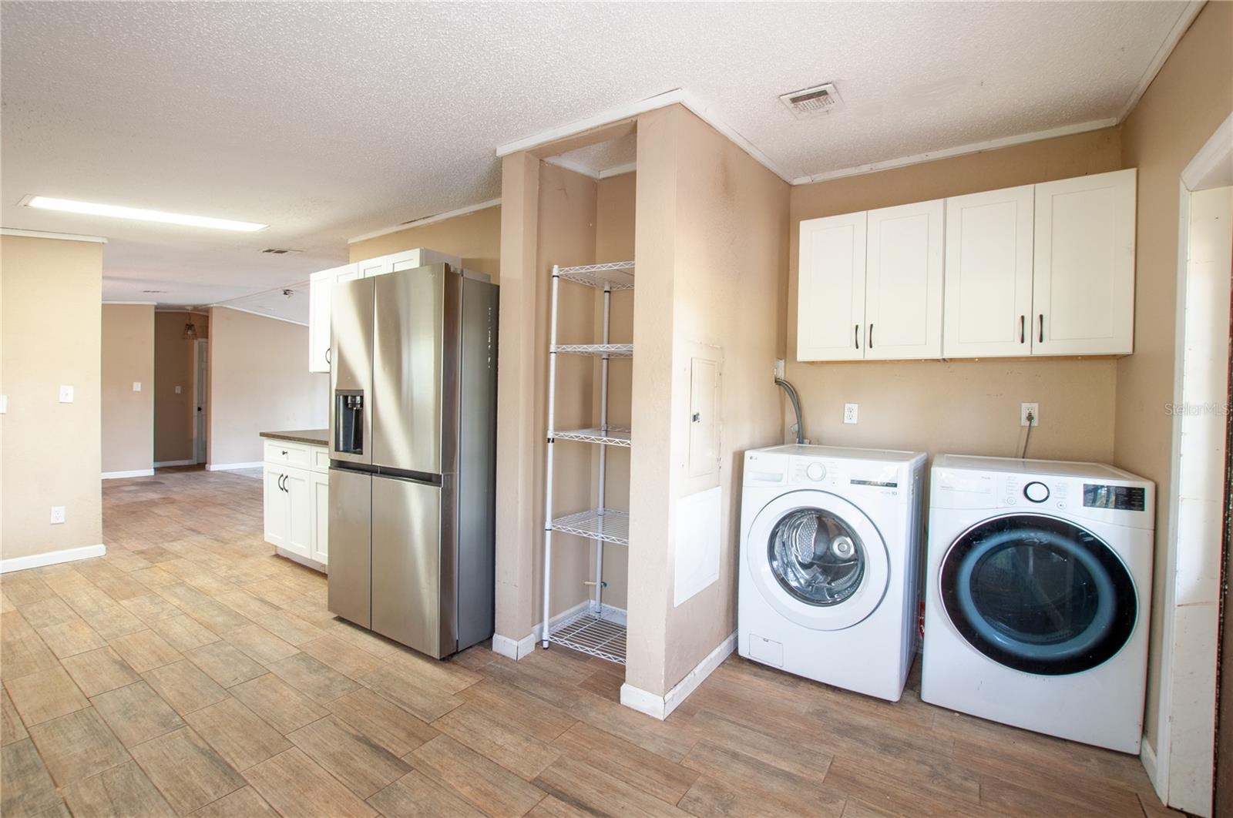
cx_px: 616
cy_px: 409
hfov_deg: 100.5
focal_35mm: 15
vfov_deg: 77.2
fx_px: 513
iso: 400
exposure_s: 1/4
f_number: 10
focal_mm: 10
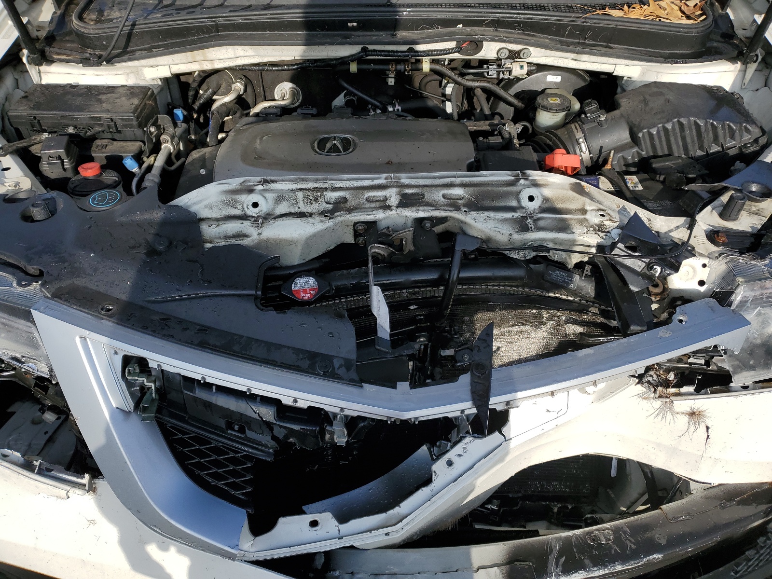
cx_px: 386
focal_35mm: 26
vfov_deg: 53.1
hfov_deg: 67.3
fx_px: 580
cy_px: 290
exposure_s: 1/3333
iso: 50
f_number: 1.5
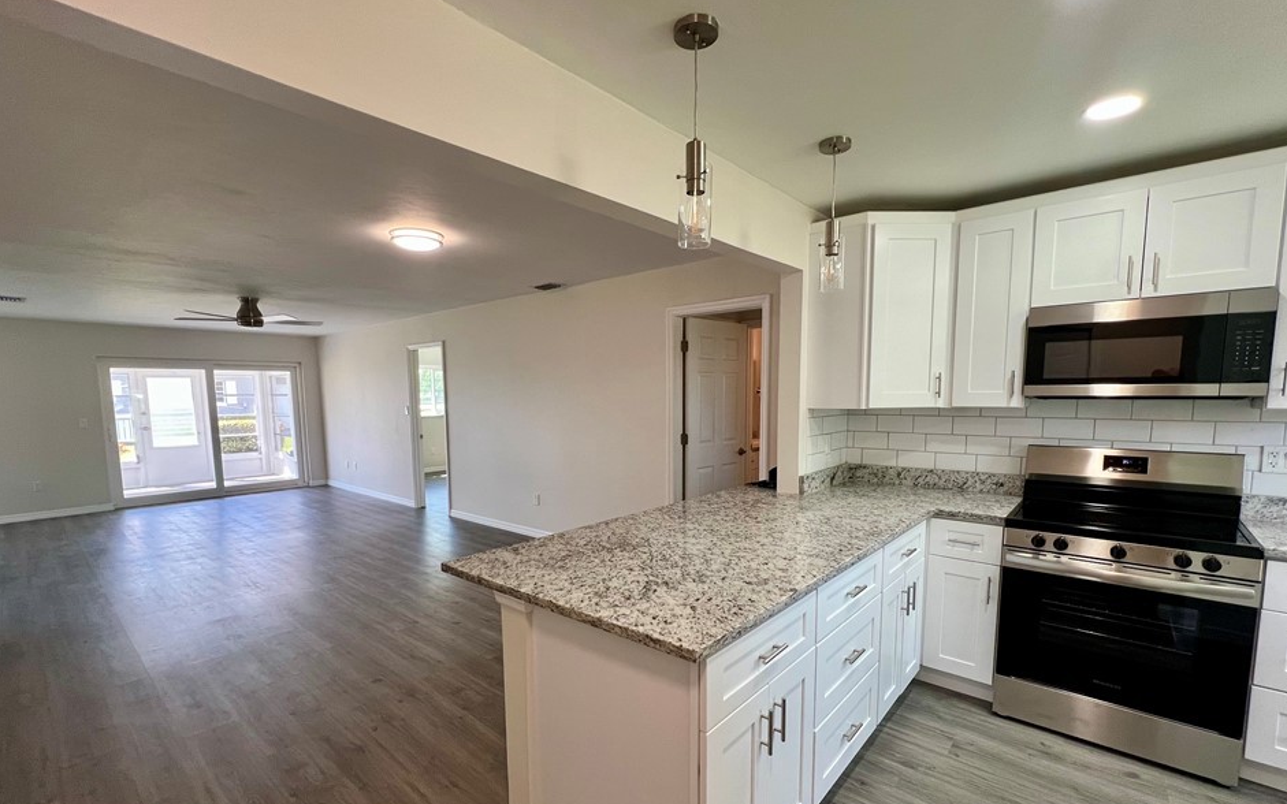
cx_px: 629
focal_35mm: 15
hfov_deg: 101.4
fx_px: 526
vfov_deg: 74.5
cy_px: 453
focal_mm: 1.57
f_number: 1.8
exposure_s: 1/120
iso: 125
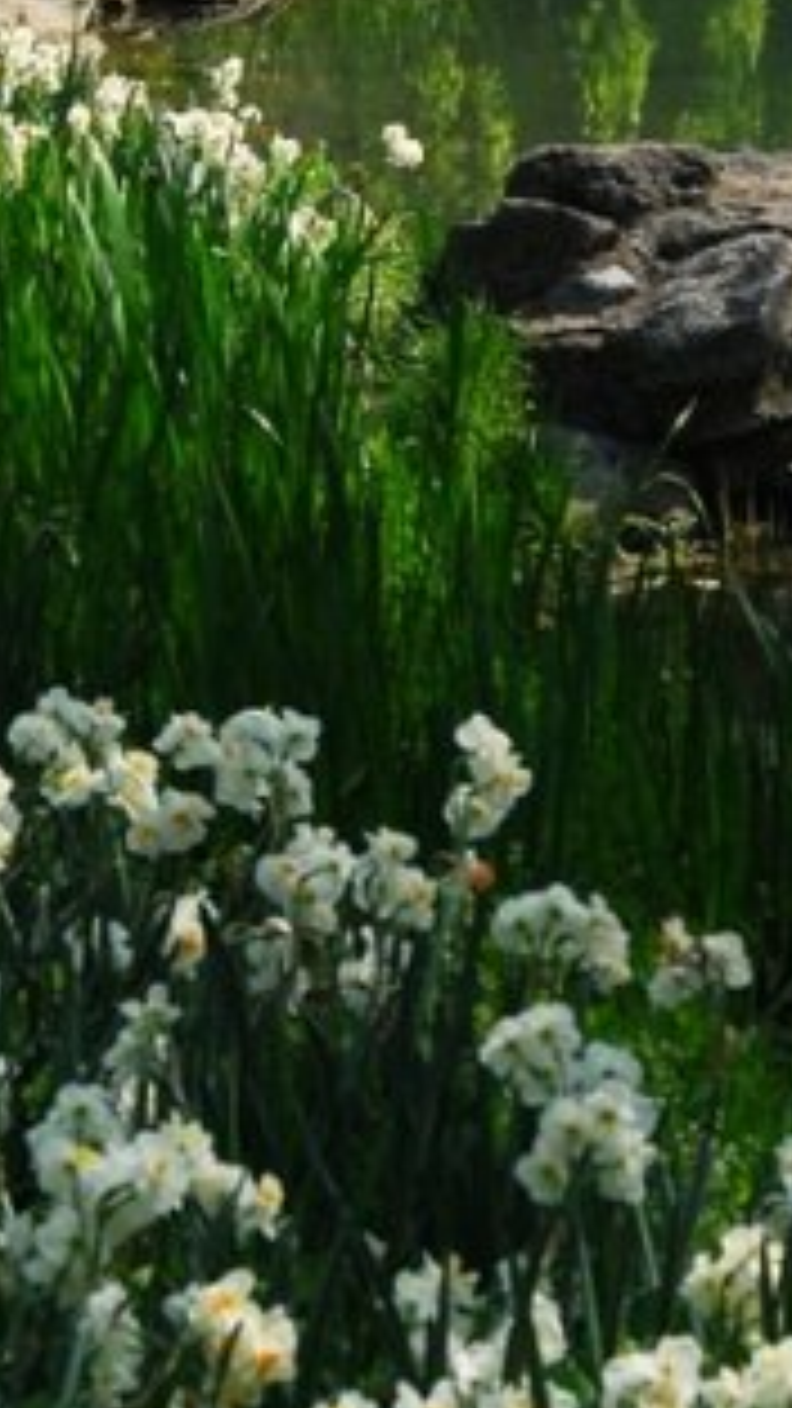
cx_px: 657
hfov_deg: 8.3
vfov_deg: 14.8
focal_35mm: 145
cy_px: 646
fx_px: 5415
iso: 320
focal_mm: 28
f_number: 7.1
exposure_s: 1/1000
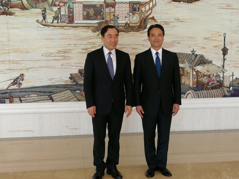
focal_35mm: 51
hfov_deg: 37.5
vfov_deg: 28.6
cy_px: 90
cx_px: 120
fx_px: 352
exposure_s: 1/33.3
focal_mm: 3.95
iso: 200
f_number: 2.2
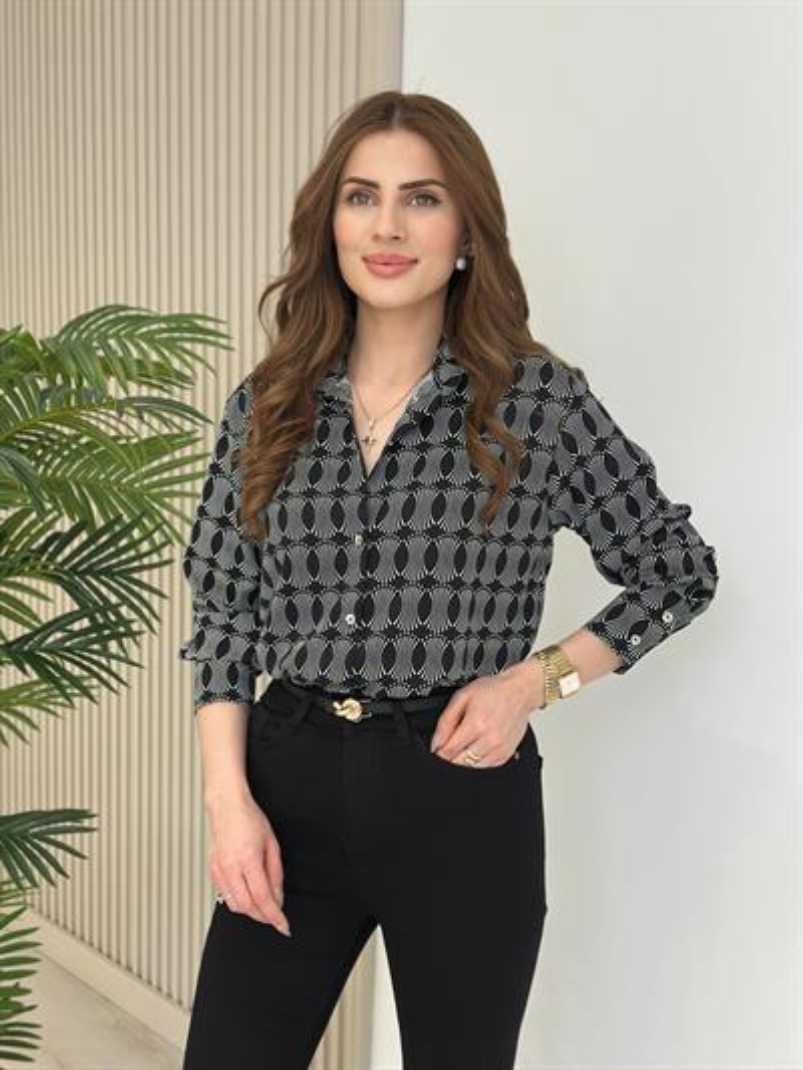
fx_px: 1484
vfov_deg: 39.6
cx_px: 402
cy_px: 535
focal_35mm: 48
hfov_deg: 30.3
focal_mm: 6.86
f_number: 1.78
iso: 80
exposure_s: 1/208
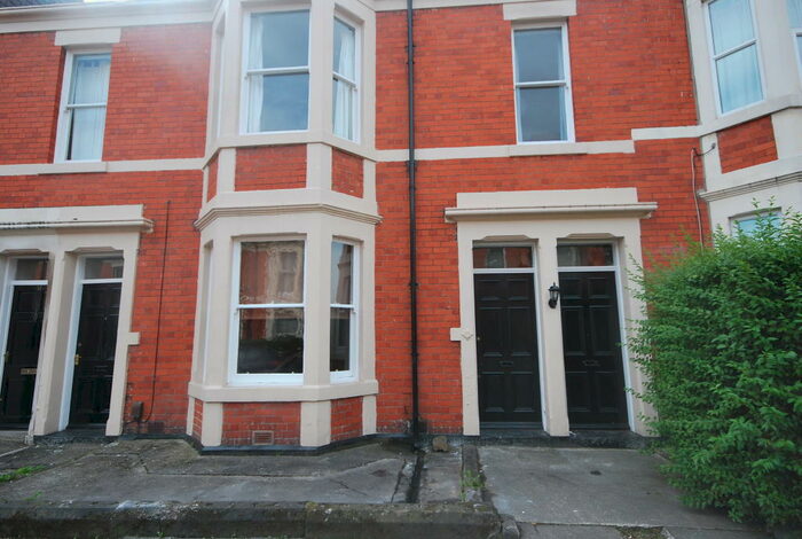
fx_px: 435
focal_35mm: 20
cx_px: 401
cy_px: 270
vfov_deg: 63.5
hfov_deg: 85.3
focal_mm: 13
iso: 200
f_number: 9
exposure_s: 1/125
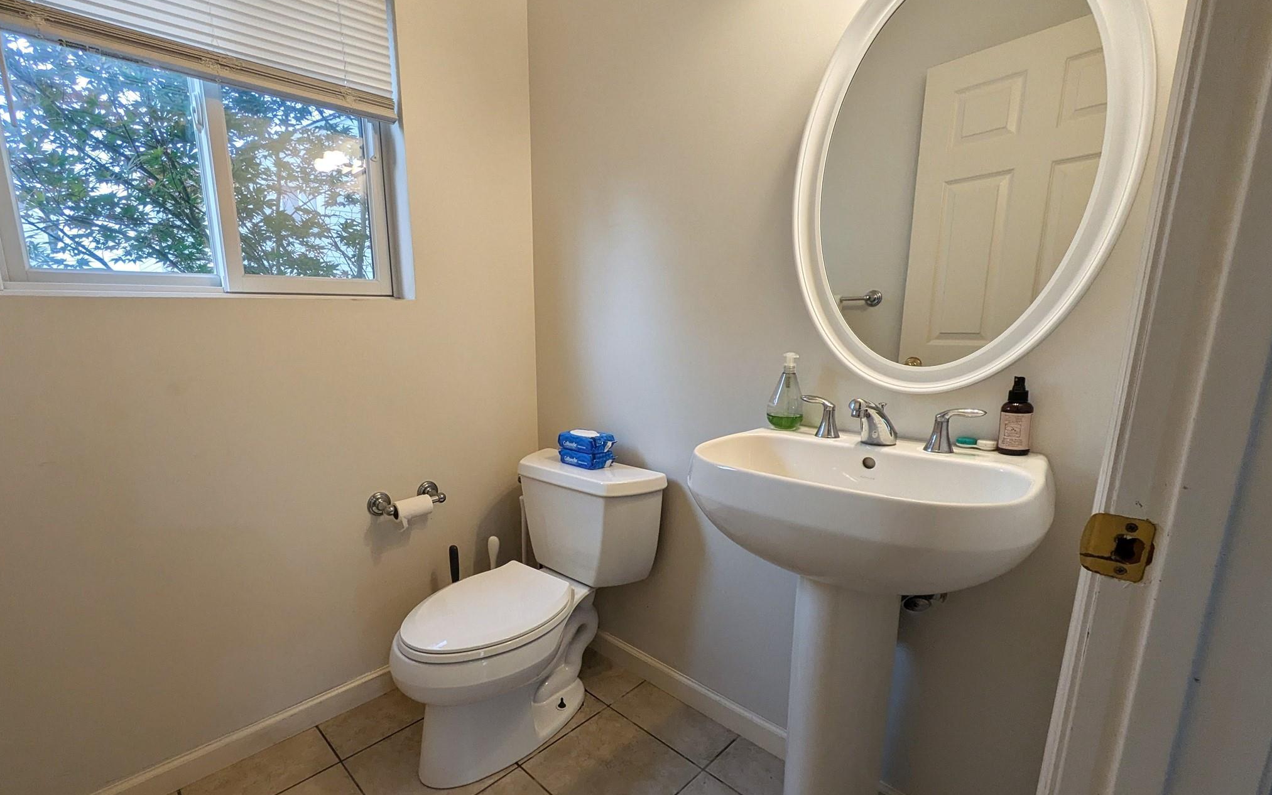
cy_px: 386
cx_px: 638
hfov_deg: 101.5
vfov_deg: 74.8
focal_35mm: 15
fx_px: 520
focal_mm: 1.83
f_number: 2.2
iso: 87
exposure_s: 1/120
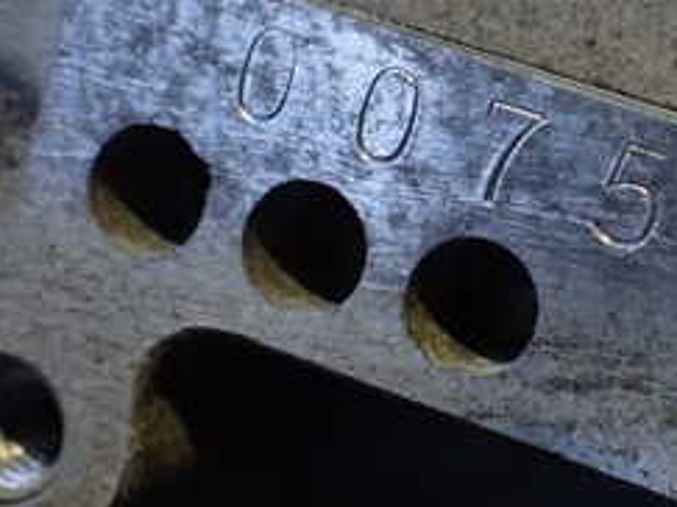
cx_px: 566
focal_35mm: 74
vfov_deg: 19.9
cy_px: 226
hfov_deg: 25.8
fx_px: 1447
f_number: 2.3
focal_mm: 5.4
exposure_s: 1/30
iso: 800
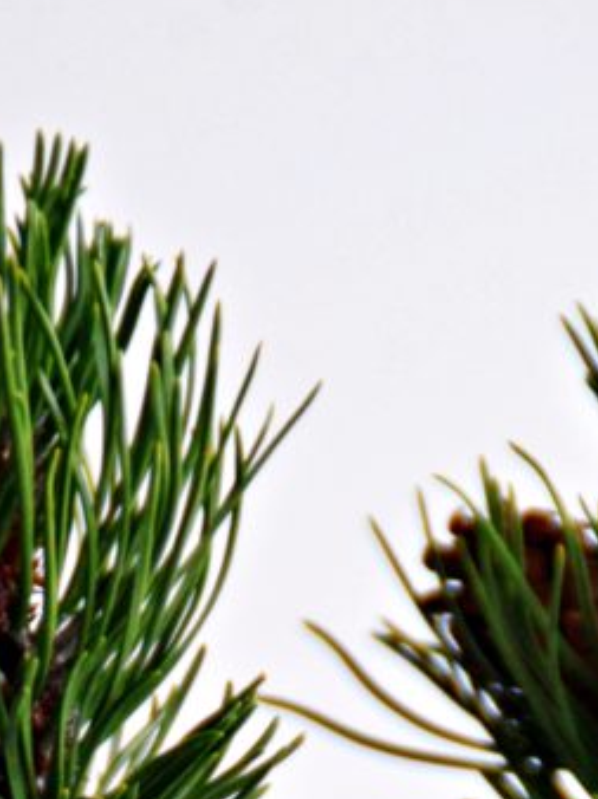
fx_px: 12626
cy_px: 1172
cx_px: 8
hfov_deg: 2.7
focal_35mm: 547
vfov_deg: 3.6
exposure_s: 1/50
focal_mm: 125
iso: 400
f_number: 6
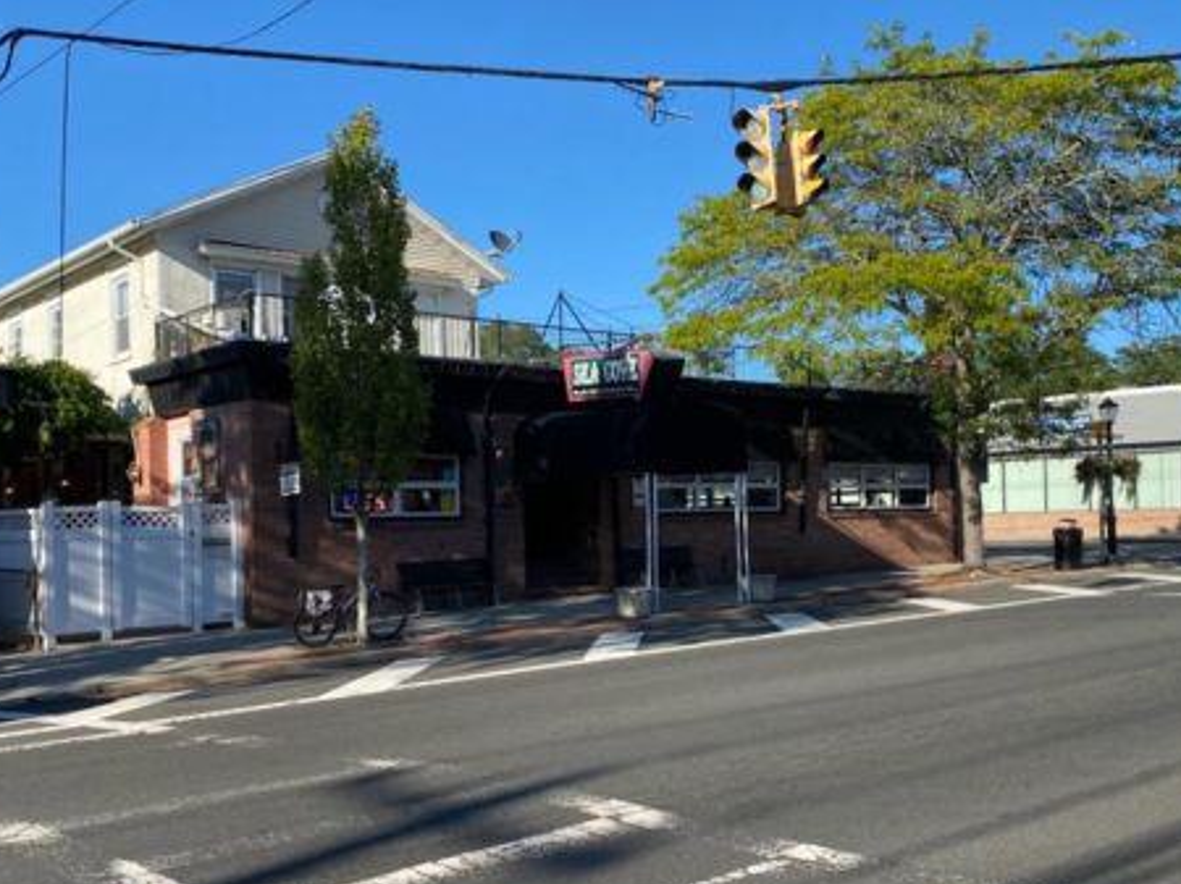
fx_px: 1262
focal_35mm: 37
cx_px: 588
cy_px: 543
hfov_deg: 50.2
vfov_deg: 38.4
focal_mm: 4.25
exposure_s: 1/1701
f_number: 1.8
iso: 32
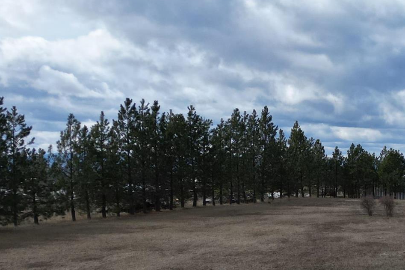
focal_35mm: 81
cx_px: 335
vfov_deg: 16.7
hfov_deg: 24.6
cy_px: 213
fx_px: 911
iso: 120
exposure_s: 1/4000
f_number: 1.7
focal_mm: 6.72
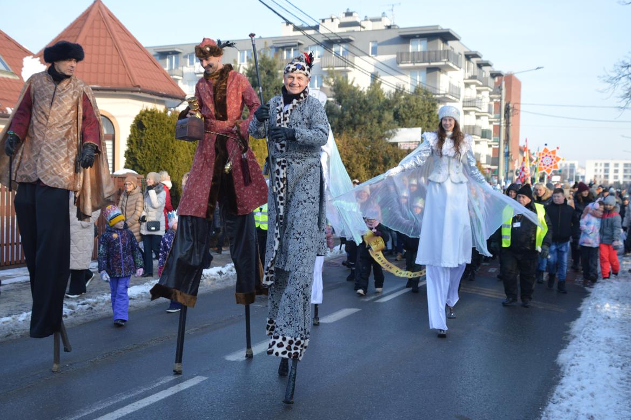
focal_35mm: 37
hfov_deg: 51.9
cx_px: 324
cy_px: 213
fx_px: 648
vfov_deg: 35.9
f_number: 4
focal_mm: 24
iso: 400
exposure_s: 1/1000
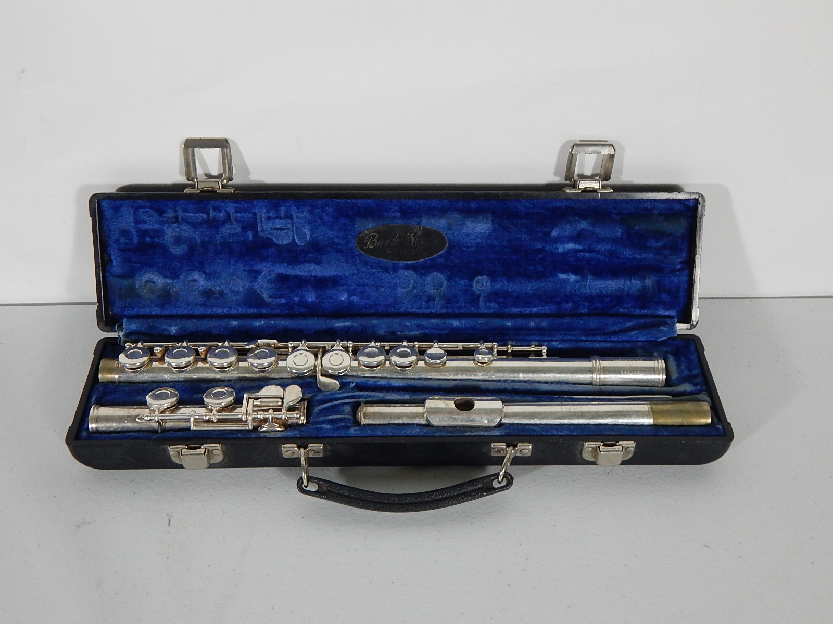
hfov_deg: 49.0
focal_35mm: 38
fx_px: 914
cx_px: 416
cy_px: 312
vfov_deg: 37.7
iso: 400
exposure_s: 1/30
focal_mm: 6.8
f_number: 3.4
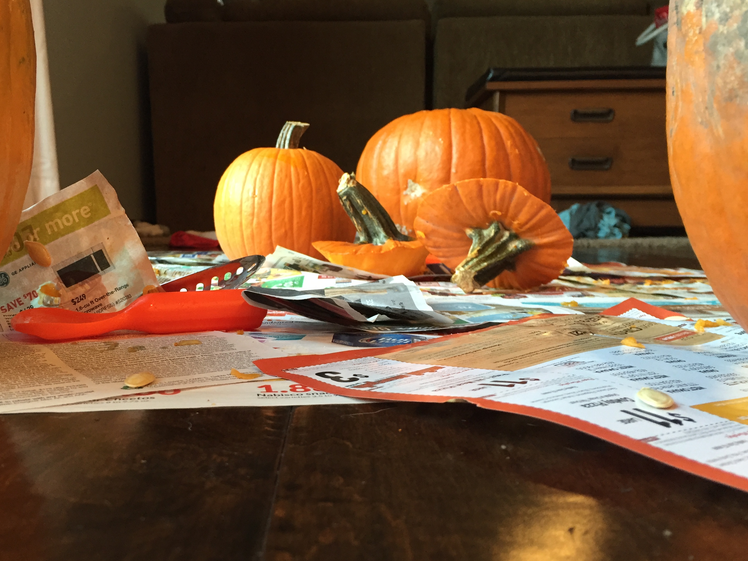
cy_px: 304
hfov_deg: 52.3
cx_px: 298
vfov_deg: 40.7
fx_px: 756
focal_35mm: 35
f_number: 2.2
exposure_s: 1/30
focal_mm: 4.15
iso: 125
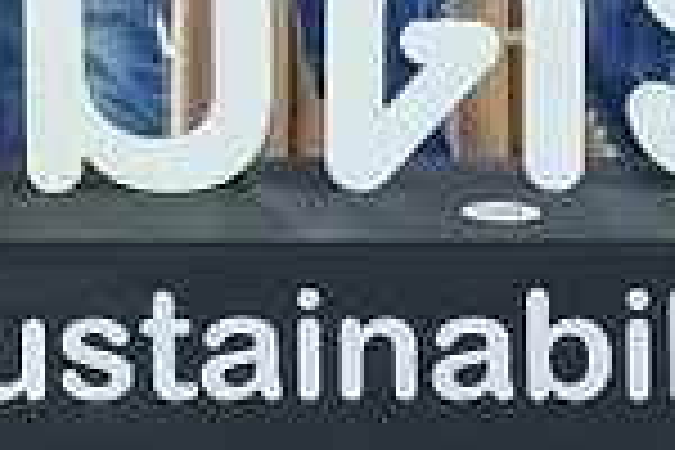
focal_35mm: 187
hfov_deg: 10.8
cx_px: -144
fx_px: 3506
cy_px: -459
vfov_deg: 7.1
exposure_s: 1/80
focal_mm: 36
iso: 800
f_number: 5.6
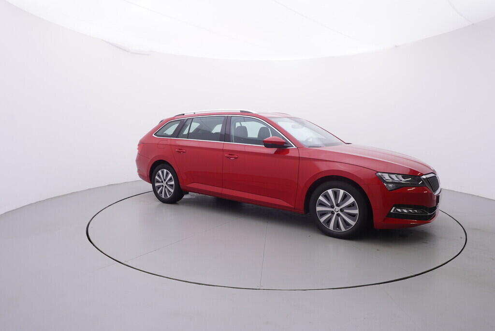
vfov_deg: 56.2
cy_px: 166
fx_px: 310
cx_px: 248
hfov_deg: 77.3
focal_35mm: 22
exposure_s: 1/80
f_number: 5
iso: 200
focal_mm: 15
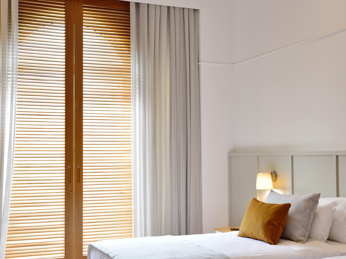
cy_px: 137
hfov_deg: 36.8
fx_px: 520
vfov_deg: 28.0
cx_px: 184
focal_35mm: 52
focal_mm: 35
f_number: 4
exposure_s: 1/50
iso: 400
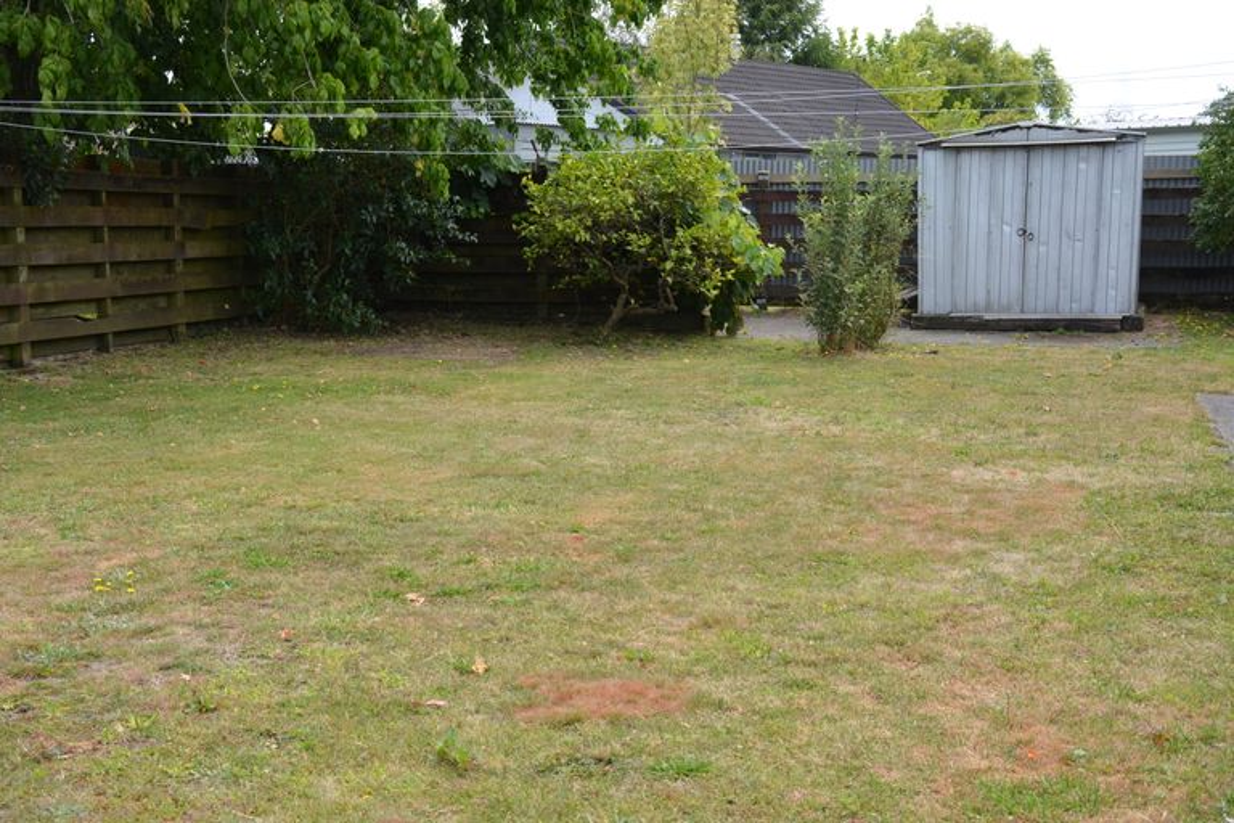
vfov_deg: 29.9
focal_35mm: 45
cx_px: 617
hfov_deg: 43.6
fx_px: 1542
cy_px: 412
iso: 200
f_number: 8
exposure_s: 1/250
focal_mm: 30
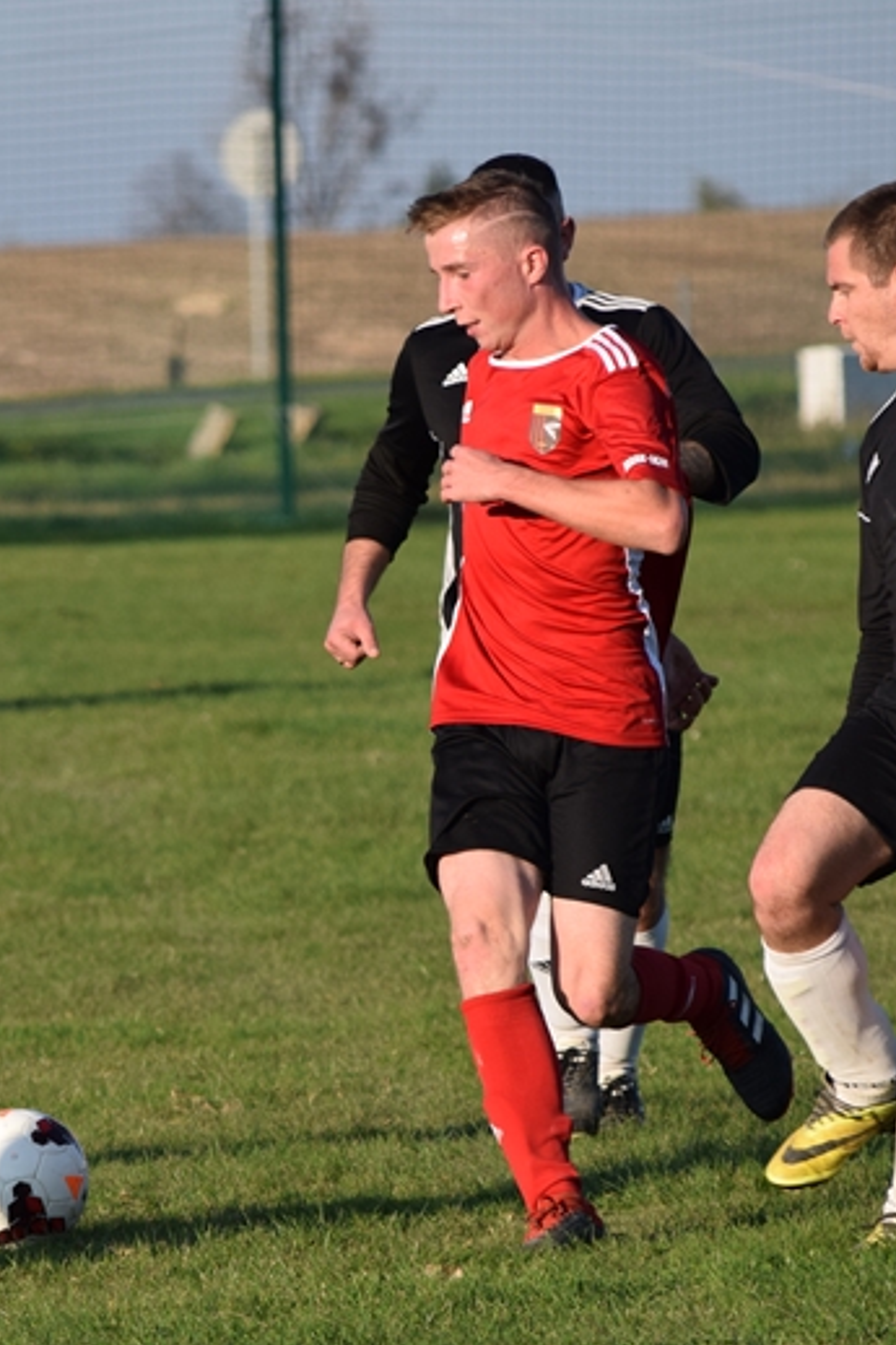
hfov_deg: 3.0
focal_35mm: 452
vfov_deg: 4.6
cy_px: 672
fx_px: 16885
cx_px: 405
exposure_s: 1/1250
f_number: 5.6
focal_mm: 200
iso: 400
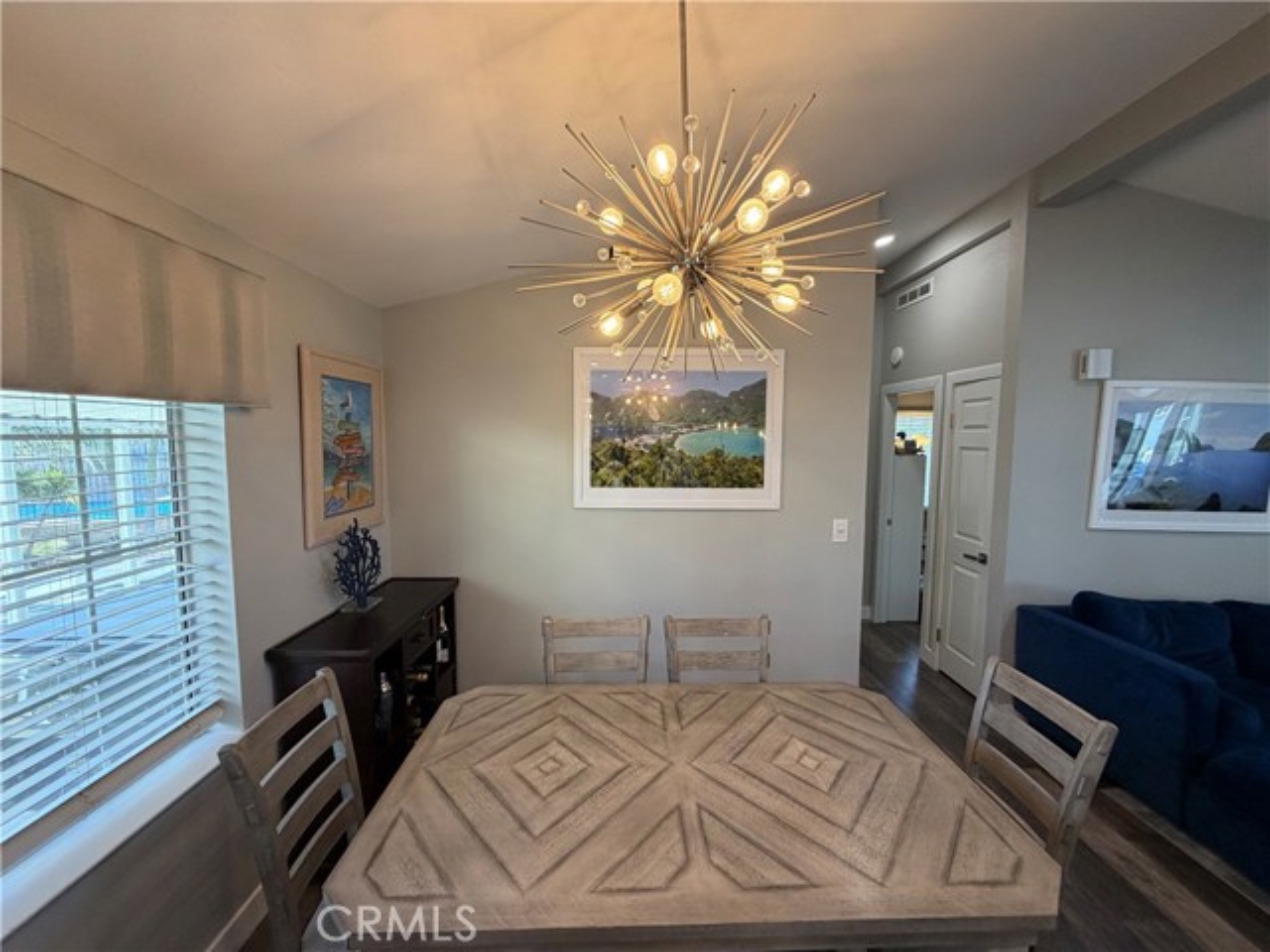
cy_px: 476
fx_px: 514
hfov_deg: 102.1
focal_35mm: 14
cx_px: 635
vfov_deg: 85.7
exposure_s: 1/120
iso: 160
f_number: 2.2
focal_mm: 2.22
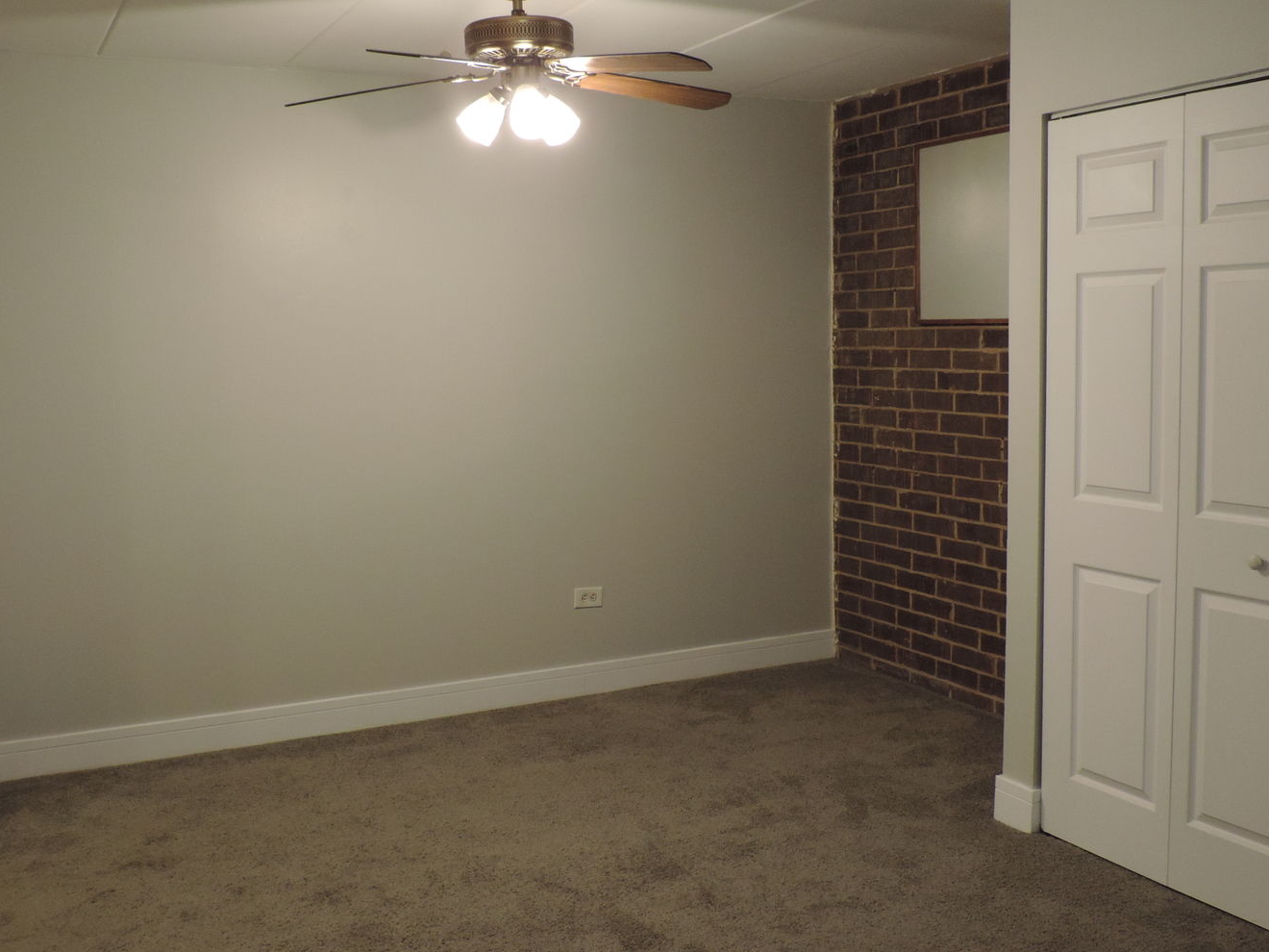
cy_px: 458
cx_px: 611
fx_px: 1320
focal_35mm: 36
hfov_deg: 51.3
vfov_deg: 39.7
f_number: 3.2
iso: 400
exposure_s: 1/50
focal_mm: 5.8
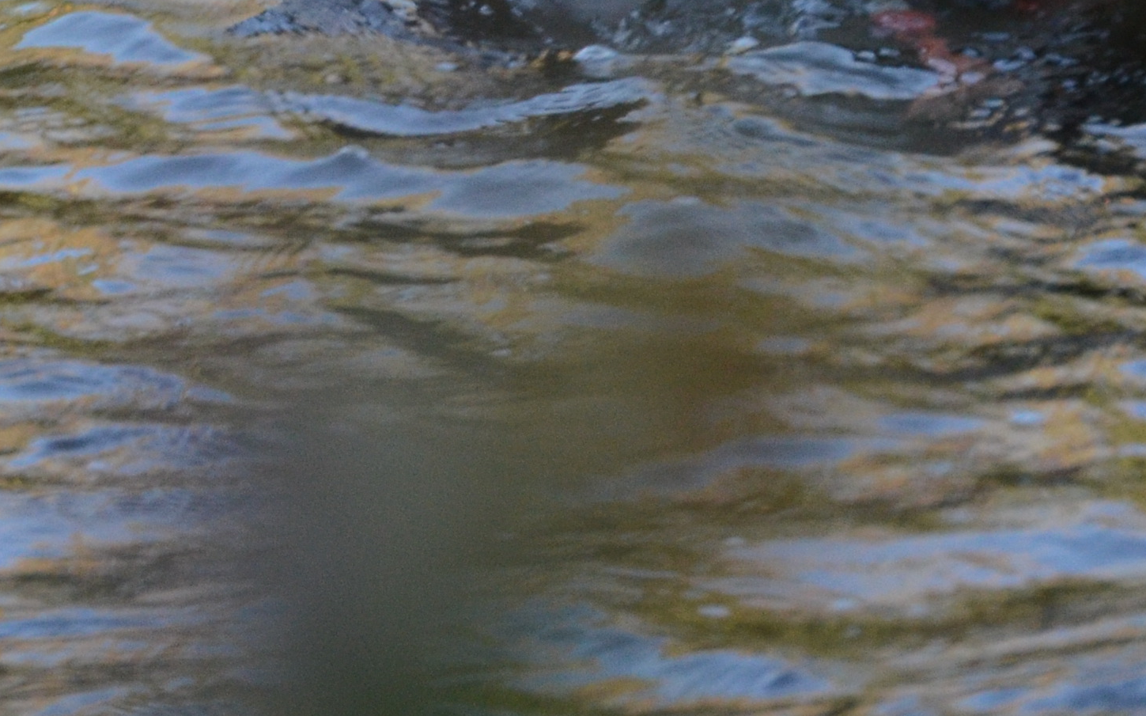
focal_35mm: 1038
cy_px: -355
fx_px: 32413
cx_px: 23
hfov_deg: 2.0
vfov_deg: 1.3
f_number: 7.1
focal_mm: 200
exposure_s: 1/250
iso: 1000
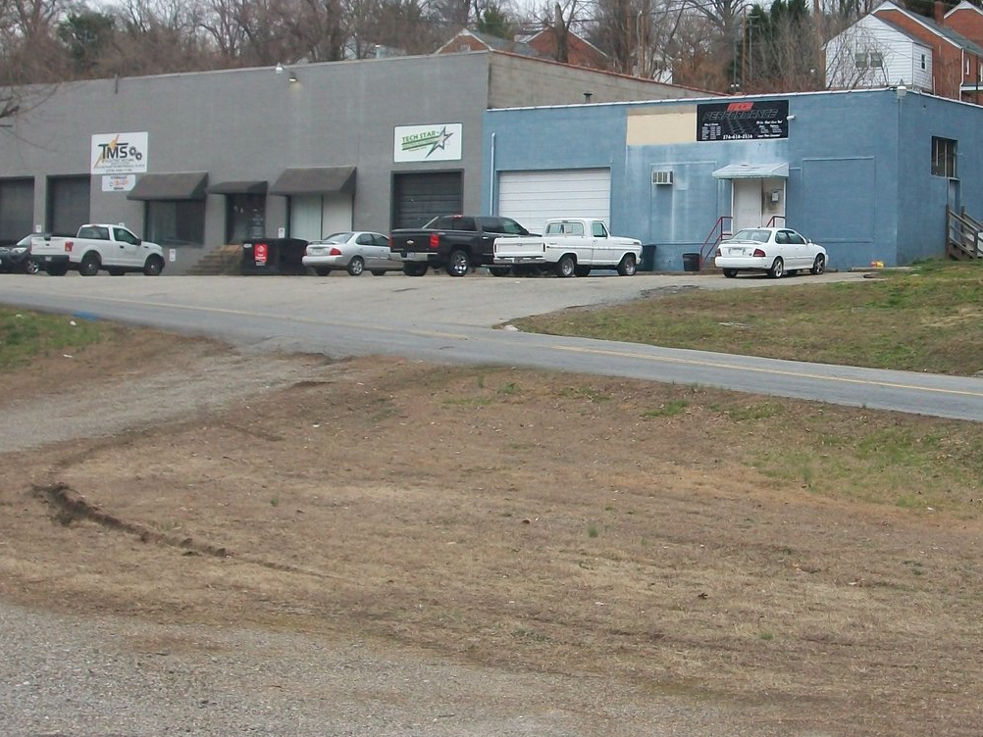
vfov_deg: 18.4
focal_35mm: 80
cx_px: 681
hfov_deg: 24.3
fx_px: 2272
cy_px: 239
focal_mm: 8.8
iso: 80
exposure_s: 1/320
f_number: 3.6
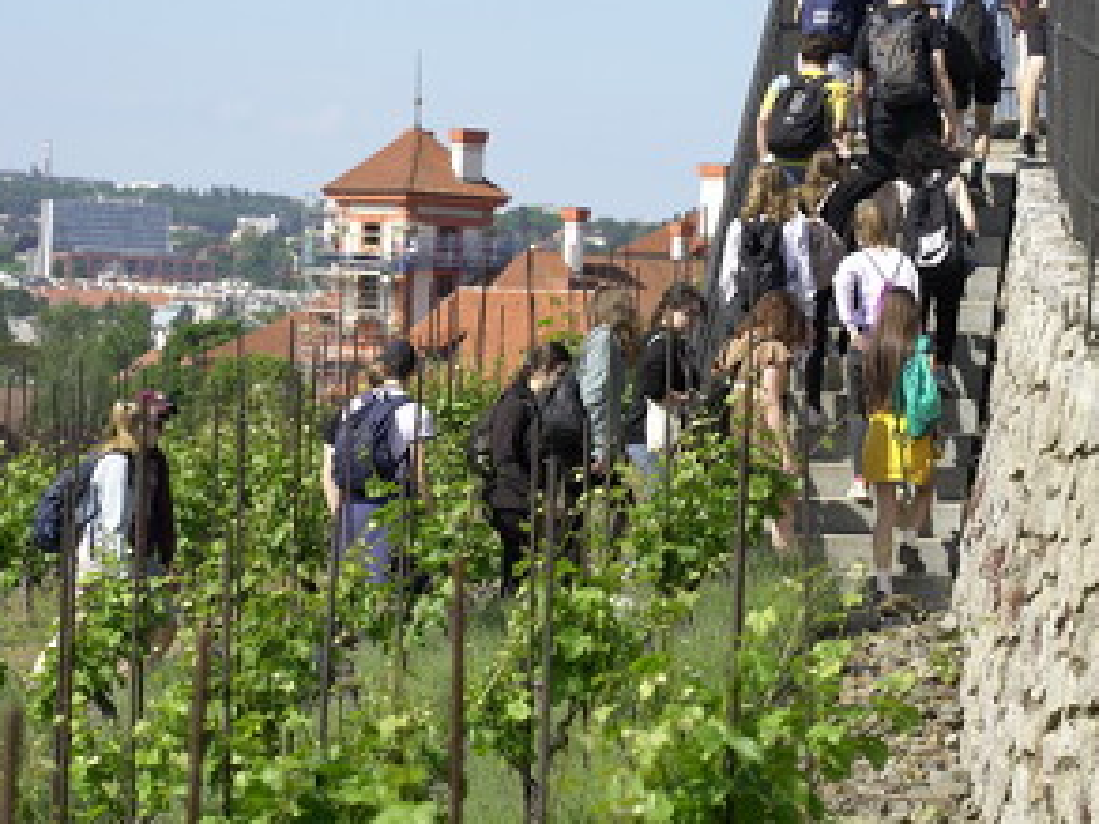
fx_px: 5111
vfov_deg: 9.2
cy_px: 290
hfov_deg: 12.3
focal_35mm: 161
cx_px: 531
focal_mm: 102
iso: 100
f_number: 5.6
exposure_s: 1/500
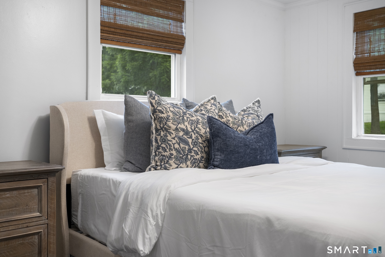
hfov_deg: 54.4
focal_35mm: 35
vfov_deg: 37.9
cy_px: 128
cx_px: 192
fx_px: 374
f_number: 5.6
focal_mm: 35
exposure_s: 1/40
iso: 1000
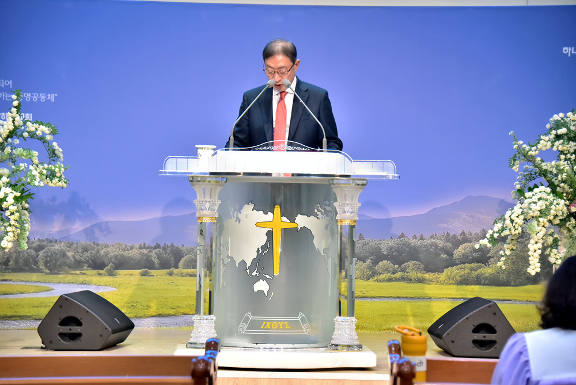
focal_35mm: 122
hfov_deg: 16.8
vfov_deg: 11.3
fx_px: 1953
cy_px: 192
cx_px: 288
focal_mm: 122
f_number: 5.6
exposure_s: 1/125
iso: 4000
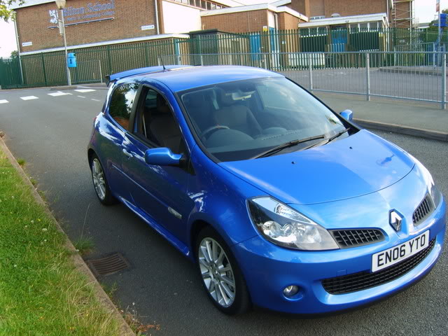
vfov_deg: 40.7
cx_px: 224
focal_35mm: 35
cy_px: 168
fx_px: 453
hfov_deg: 52.6
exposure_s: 1/60
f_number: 2.8
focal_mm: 7.4
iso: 50
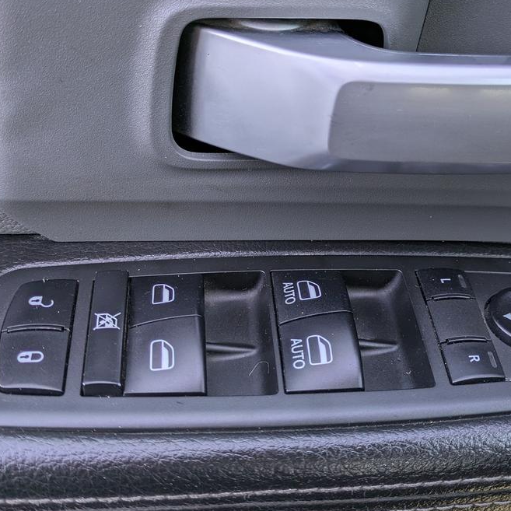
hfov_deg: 39.1
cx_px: 290
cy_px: 227
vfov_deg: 39.1
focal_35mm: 43
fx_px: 718
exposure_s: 1/100
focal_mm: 5.43
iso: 45
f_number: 1.89
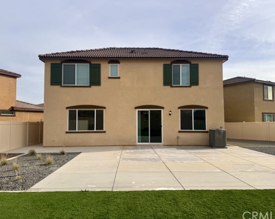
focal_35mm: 26
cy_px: 109
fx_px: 212
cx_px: 136
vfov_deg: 54.9
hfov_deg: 66.1
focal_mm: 6.76
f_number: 1.78
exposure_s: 1/6410
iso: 80
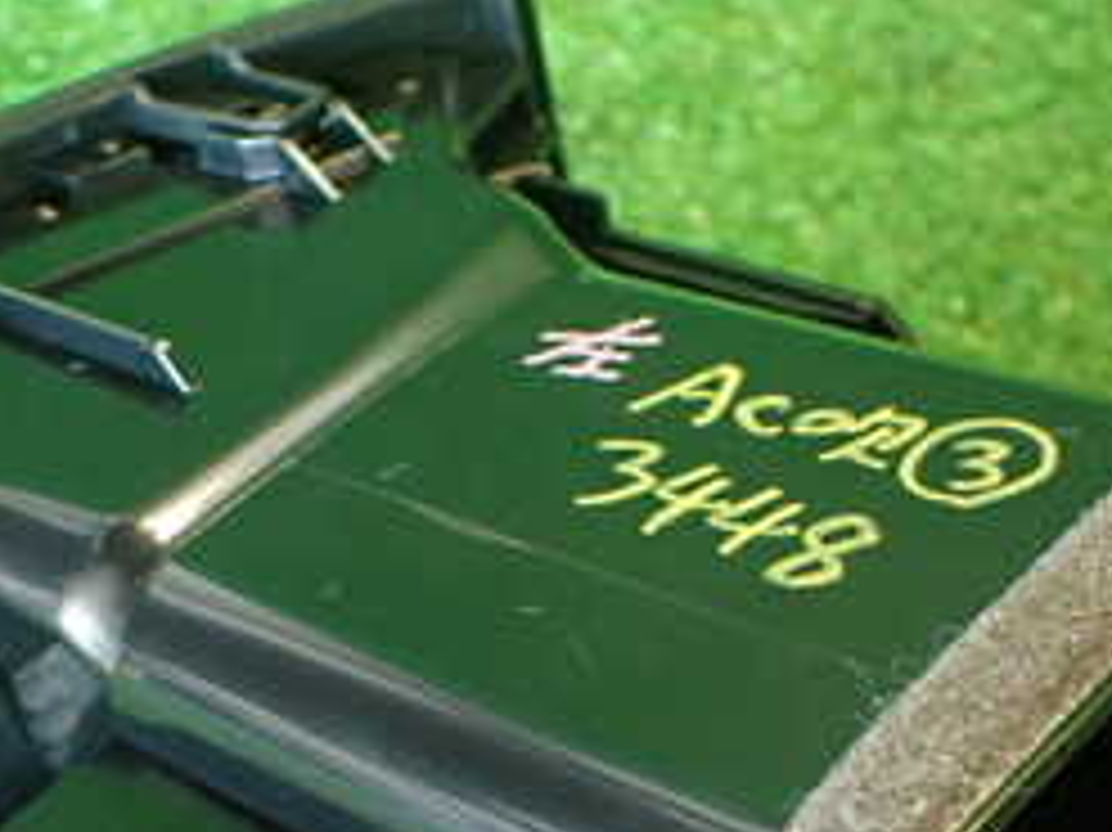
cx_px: 333
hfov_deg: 26.5
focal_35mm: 73
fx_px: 2344
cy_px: 828
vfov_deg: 19.6
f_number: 2.3
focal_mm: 5.4
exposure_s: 1/30
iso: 400
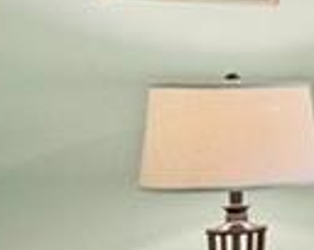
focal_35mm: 105
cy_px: 141
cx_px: 947
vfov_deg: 14.6
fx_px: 974
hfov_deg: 11.2
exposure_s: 1.6
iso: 100
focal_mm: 14
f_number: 8
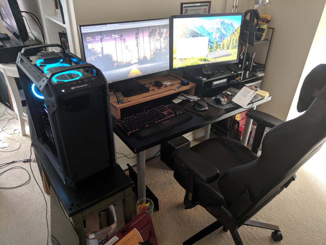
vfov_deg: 53.1
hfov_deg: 67.3
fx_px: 245
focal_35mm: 26
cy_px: 122
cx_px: 163
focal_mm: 4.67
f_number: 2
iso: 468
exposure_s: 1/40
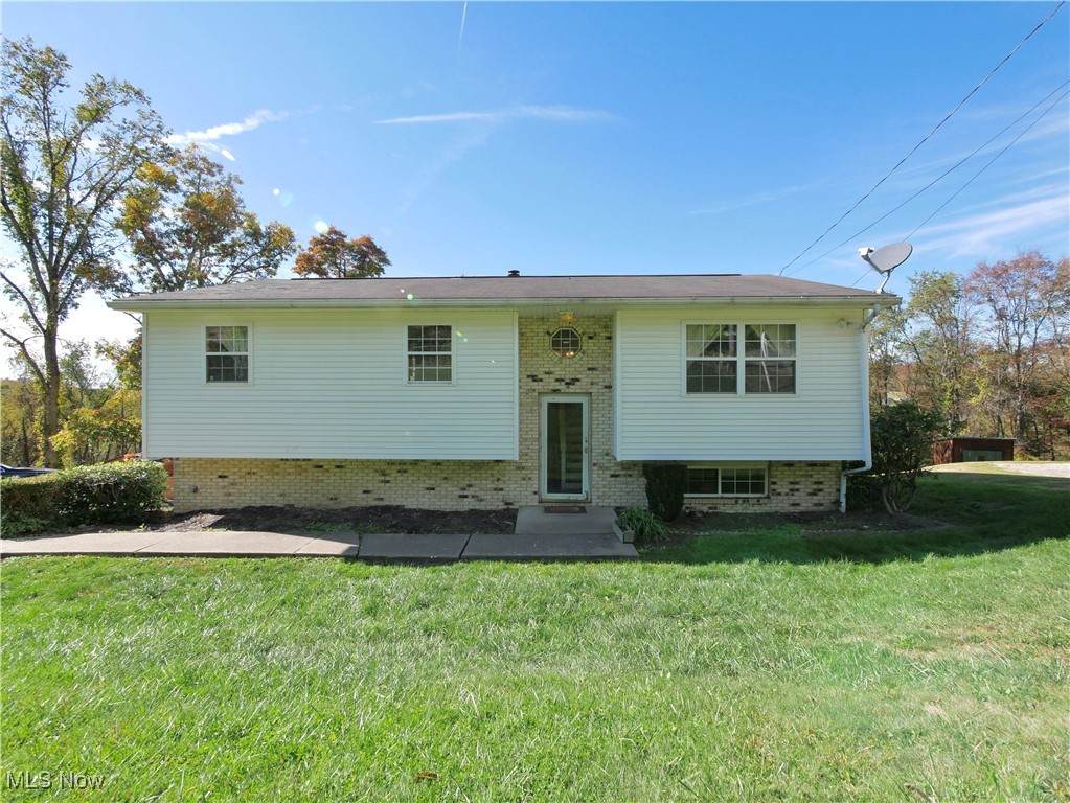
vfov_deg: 85.7
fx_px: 433
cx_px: 535
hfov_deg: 102.0
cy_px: 402
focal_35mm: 14
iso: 200
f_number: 7.1
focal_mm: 7
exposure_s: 1/320
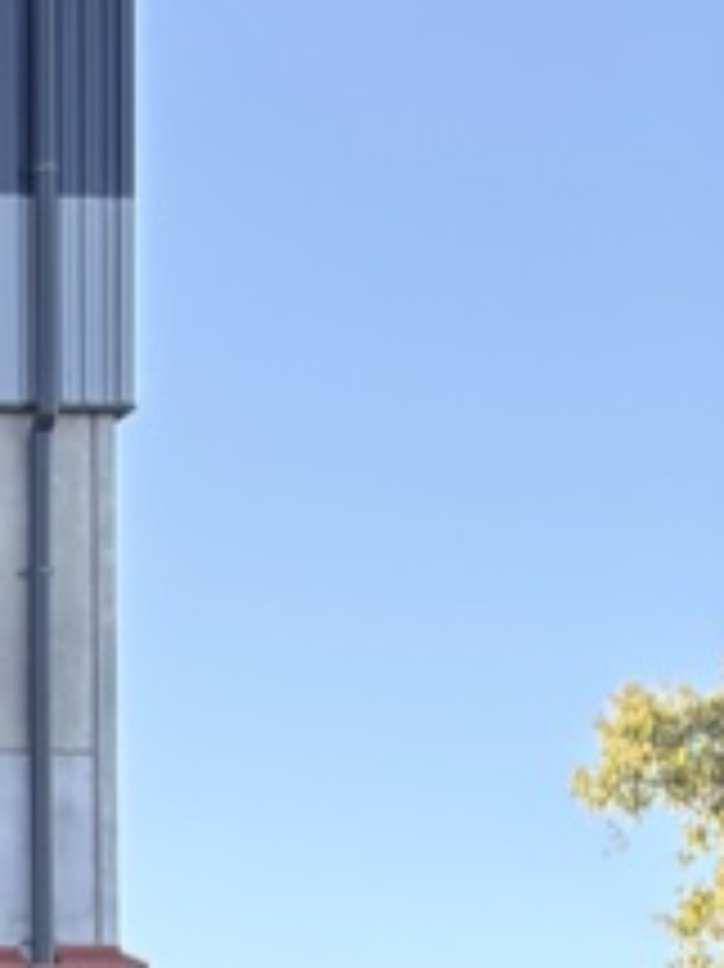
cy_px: 1904
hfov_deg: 10.0
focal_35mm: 129
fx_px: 3601
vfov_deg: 13.3
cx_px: -1057
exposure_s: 1/343
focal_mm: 5.96
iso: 50
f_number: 1.6
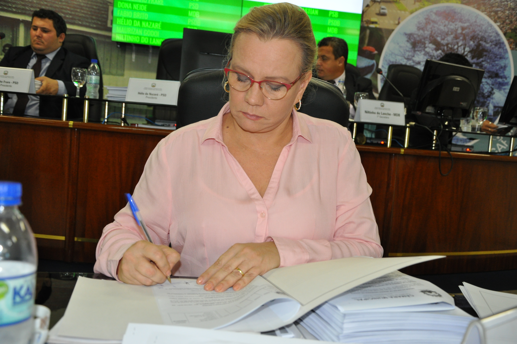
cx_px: 258
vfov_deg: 34.1
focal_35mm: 39
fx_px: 559
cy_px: 172
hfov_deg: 49.6
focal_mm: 26
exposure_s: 1/60
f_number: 4
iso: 800
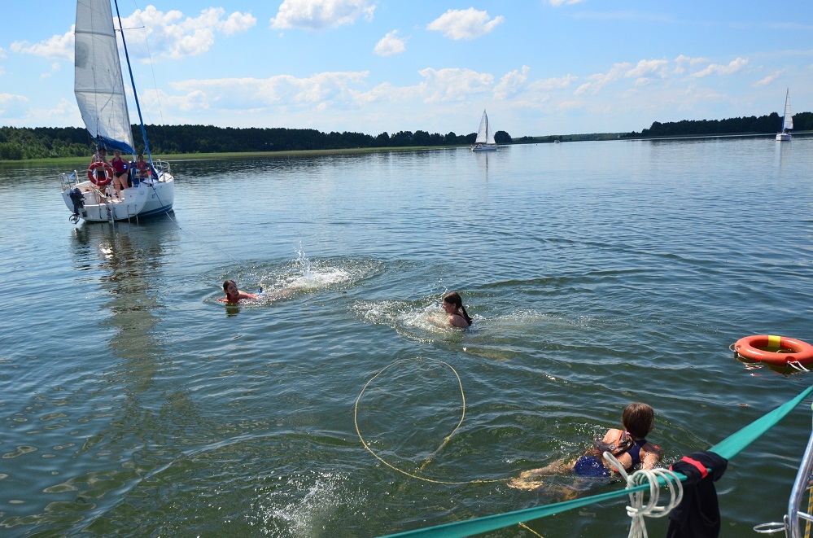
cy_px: 269
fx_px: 608
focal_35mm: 27
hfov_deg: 67.5
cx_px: 406
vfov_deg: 47.7
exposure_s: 1/8000
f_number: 5
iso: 1100
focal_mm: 18
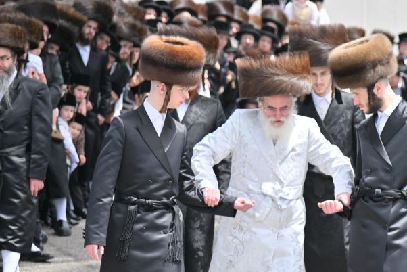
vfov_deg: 7.3
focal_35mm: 187
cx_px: 279
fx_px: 2115
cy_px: 175
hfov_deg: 11.0
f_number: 4
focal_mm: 110
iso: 125
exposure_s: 1/1000
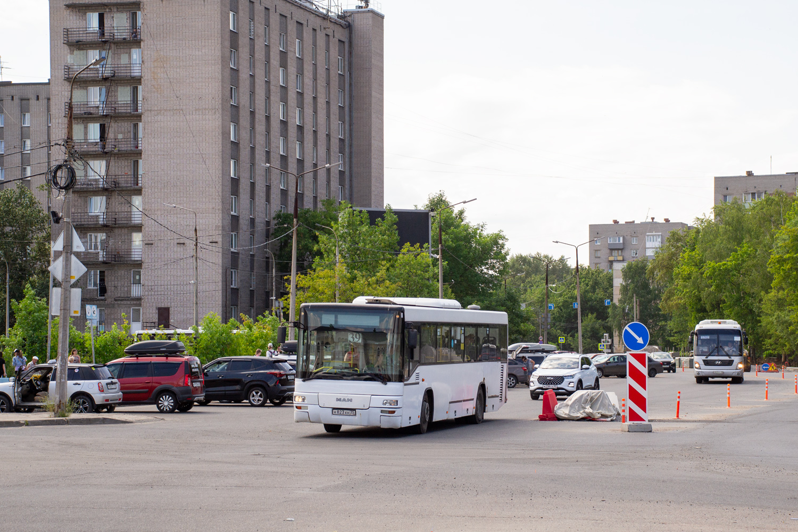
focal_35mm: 78
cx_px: 399
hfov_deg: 26.0
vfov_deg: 17.5
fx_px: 1729
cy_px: 266
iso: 200
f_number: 6.3
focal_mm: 52
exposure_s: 1/640
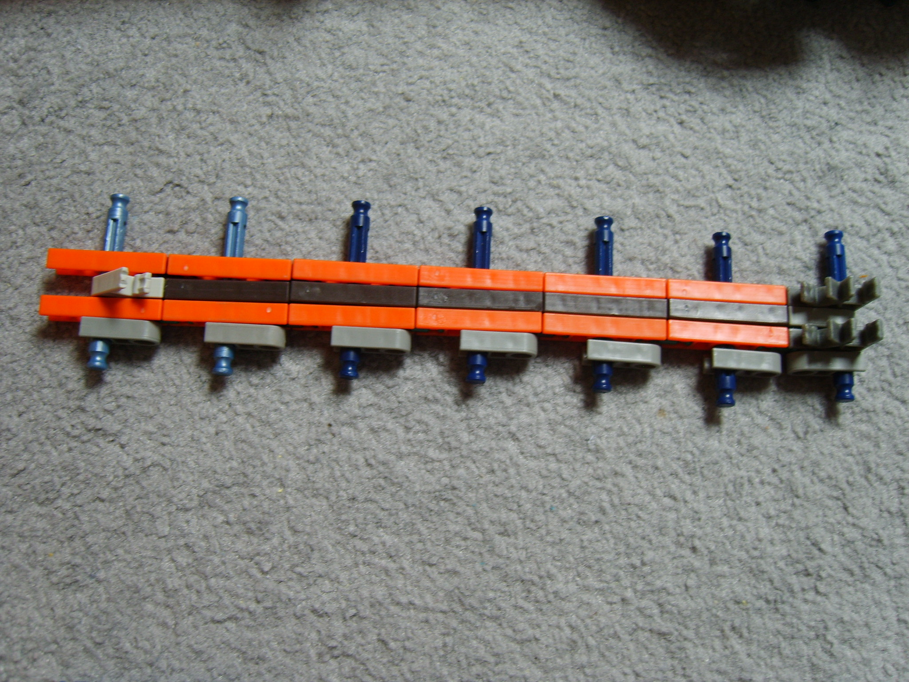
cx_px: 454
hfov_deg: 52.6
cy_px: 341
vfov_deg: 40.7
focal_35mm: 35
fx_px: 919
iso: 50
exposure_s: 1/30
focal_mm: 7.4
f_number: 2.8
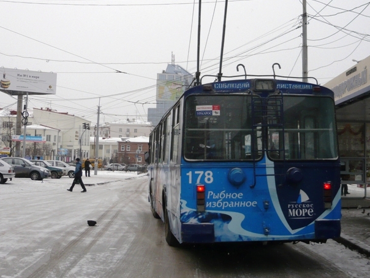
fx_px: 567
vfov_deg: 27.5
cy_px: 109
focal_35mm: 53
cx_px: 212
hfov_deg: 36.1
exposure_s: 1/320
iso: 100
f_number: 3.3
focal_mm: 6.6
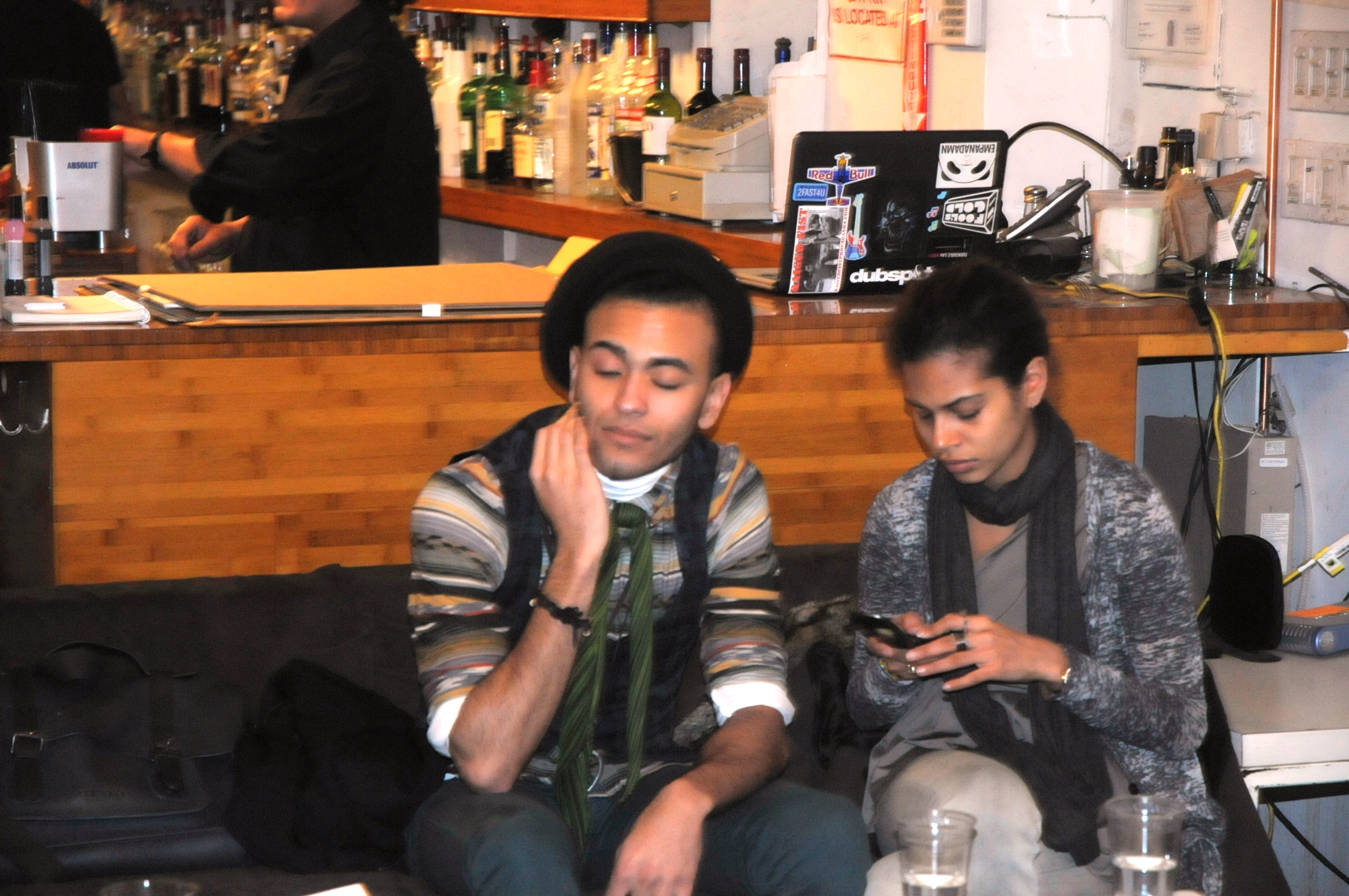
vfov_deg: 13.0
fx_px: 3930
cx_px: 674
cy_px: 448
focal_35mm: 105
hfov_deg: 19.5
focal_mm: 70
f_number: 4.5
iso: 1600
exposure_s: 1/60
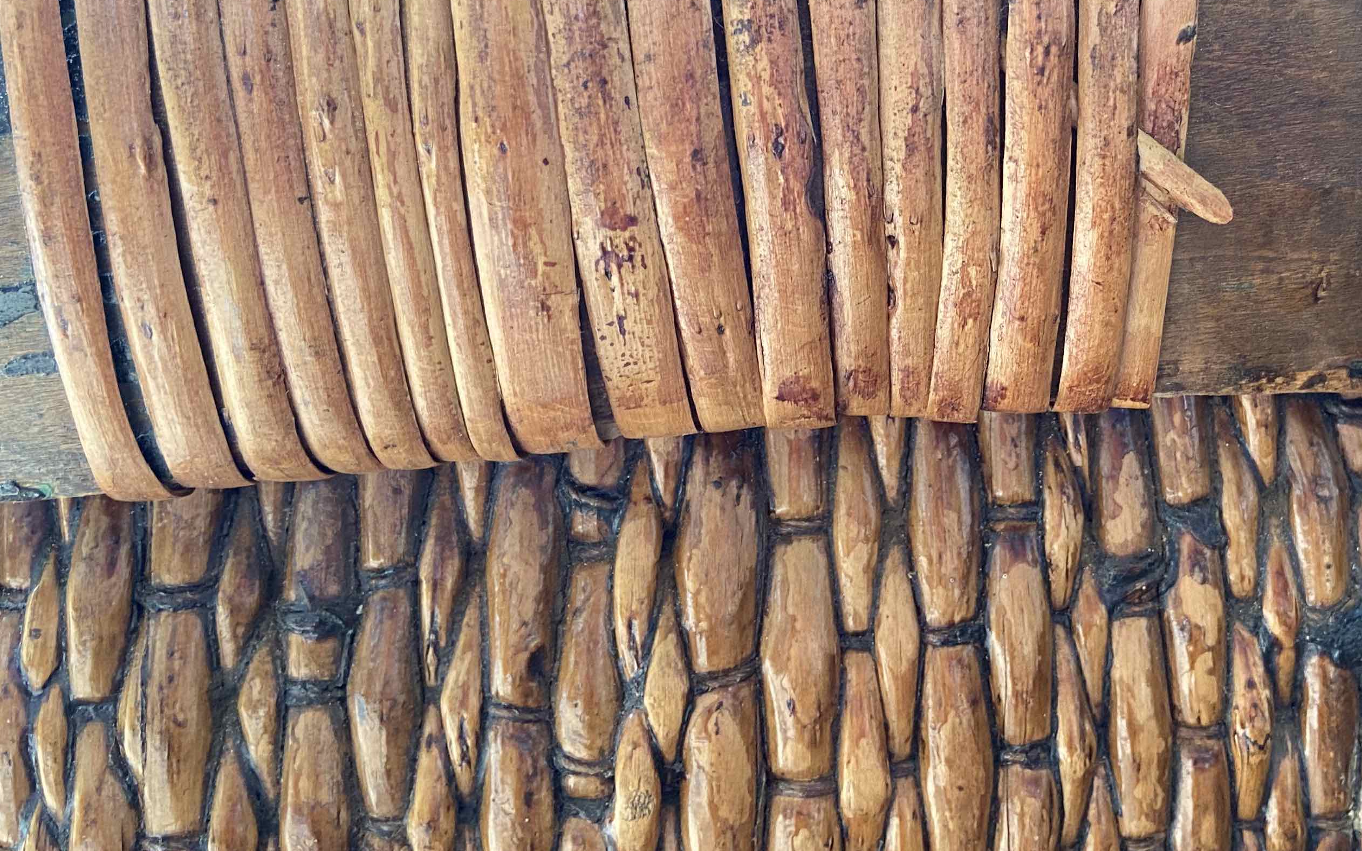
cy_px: 152
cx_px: 1010
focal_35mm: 44
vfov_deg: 28.5
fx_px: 1633
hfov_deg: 43.9
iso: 125
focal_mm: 4.25
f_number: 1.8
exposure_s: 1/63
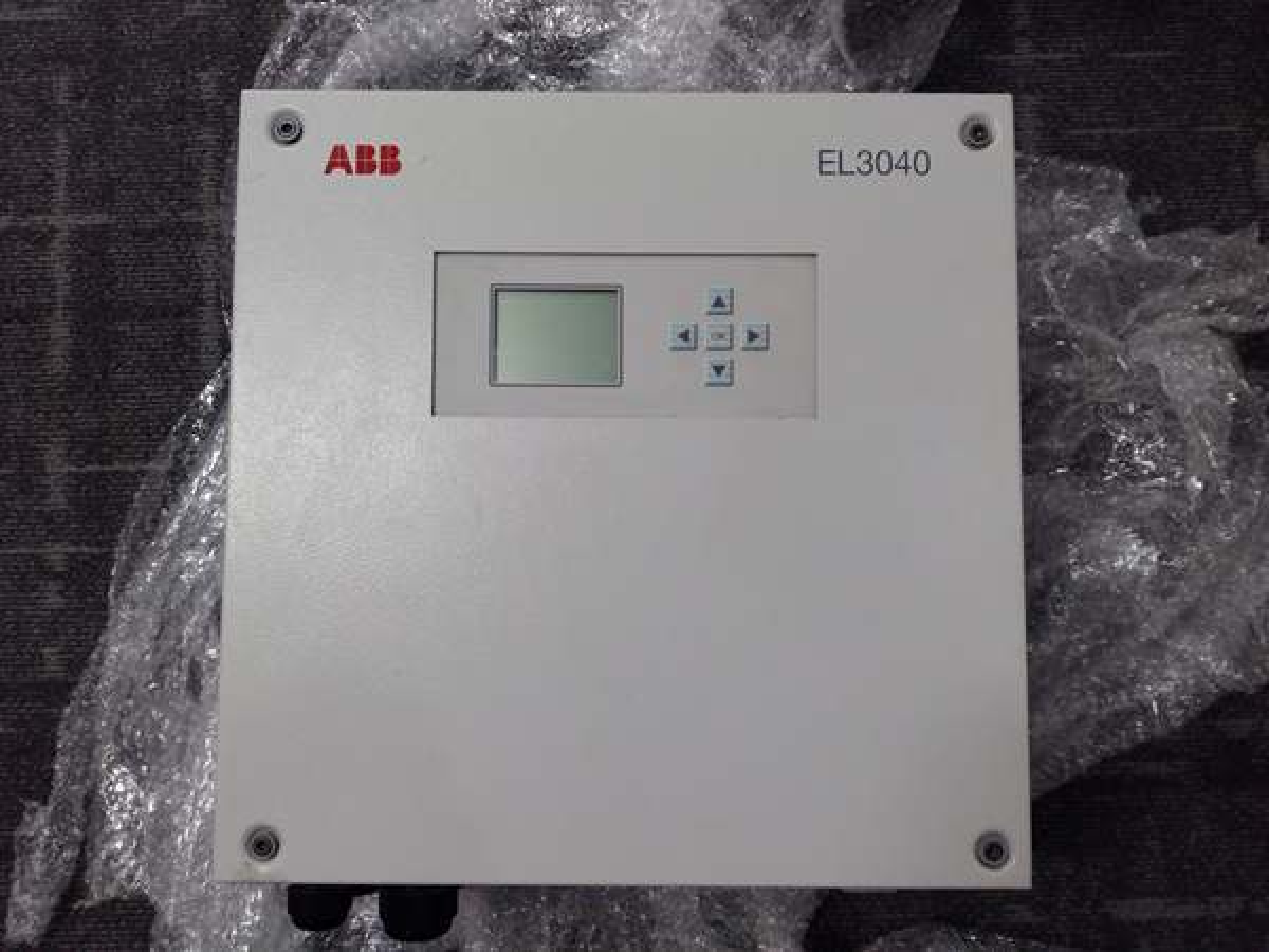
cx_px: 634
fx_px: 990
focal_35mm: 27
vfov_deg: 51.4
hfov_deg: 65.3
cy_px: 476
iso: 218
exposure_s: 1/33
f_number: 2
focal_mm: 3.79
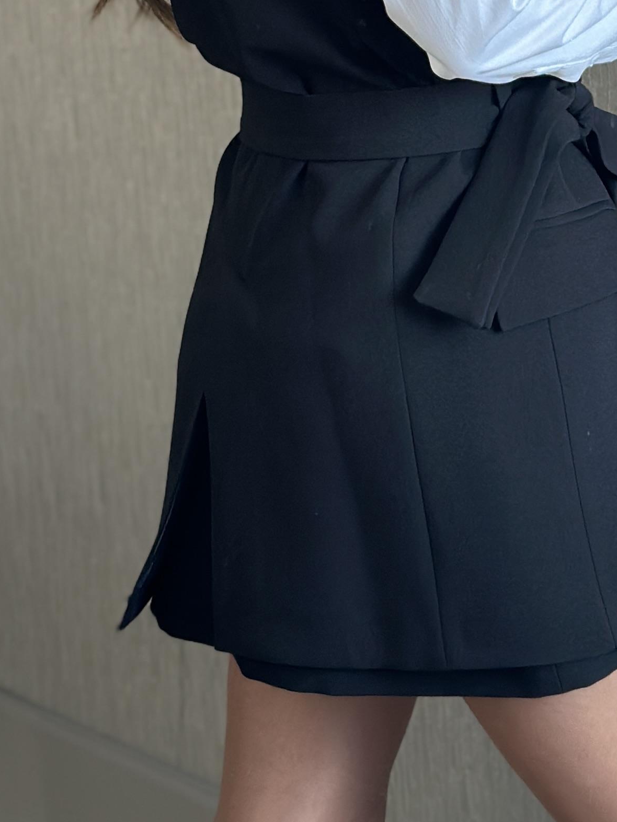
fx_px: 2923
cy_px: 31
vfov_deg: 15.8
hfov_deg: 12.1
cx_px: 327
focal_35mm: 123
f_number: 1.78
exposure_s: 1/71
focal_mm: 6.86
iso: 125
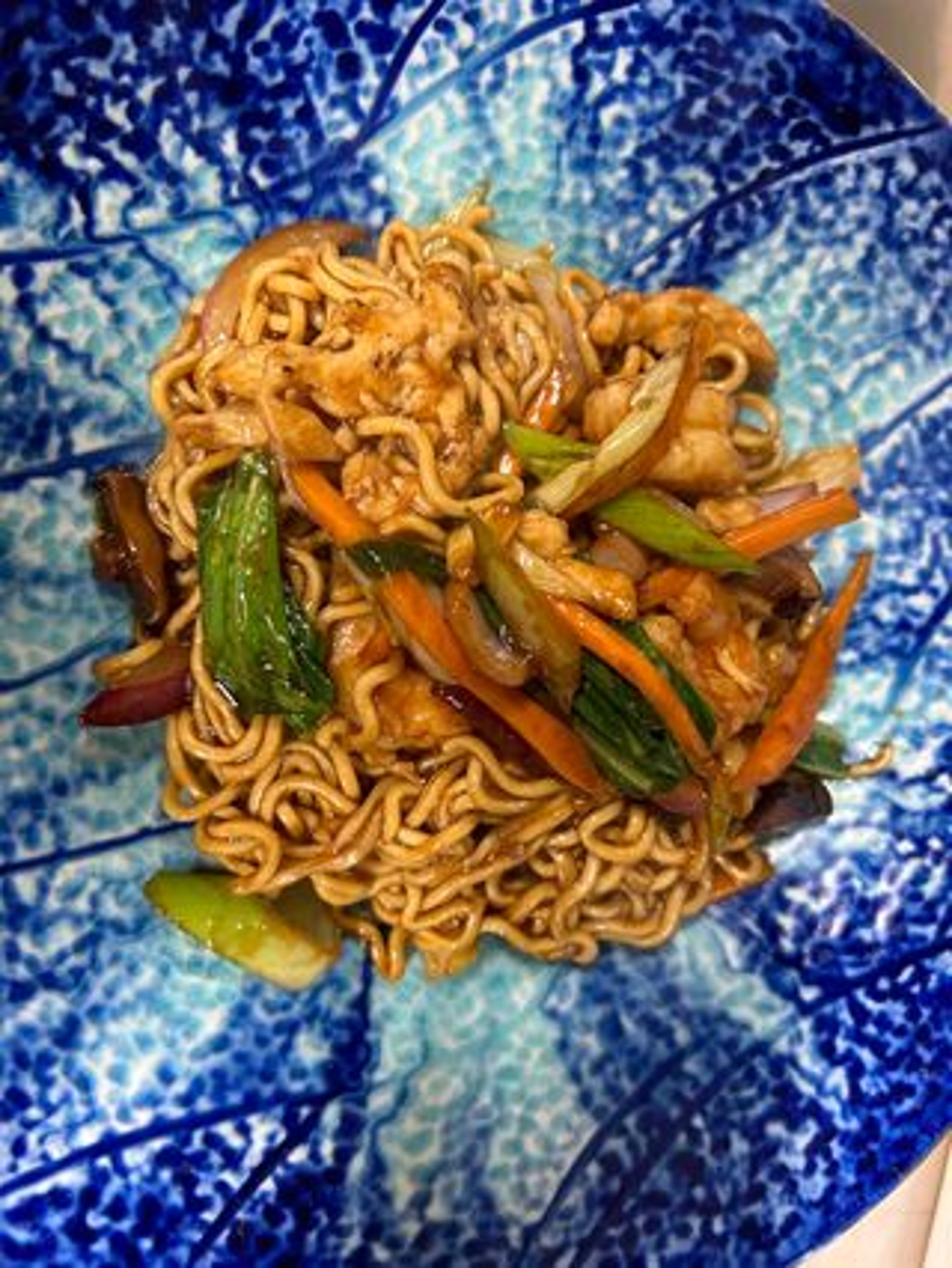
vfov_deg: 67.3
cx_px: 476
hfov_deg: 53.1
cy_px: 634
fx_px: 952
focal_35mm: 26
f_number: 1.5
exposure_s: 1/50
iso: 200
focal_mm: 5.7
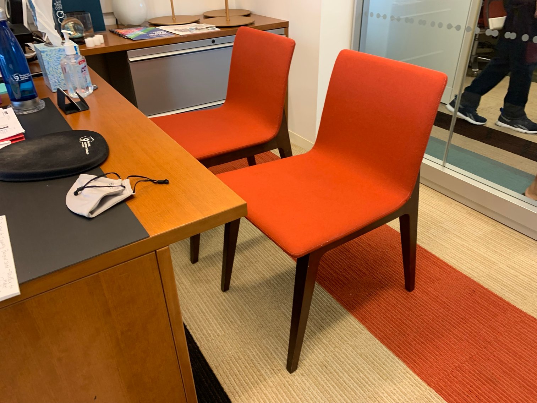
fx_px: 403
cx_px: 268
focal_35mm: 26
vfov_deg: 53.1
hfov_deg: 67.3
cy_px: 202
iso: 200
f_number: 1.8
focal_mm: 4.25
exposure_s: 1/60
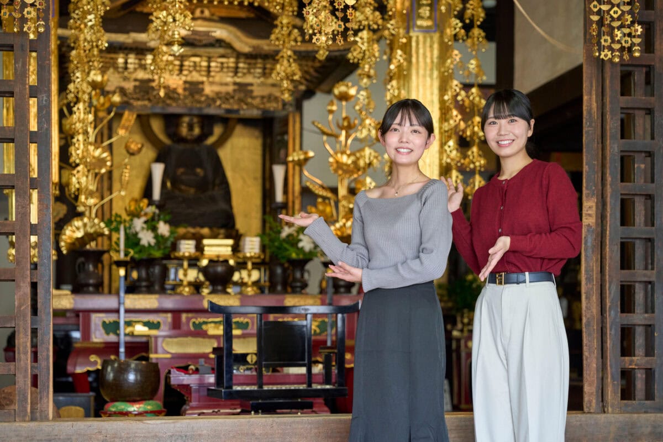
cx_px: 332
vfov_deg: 19.5
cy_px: 221
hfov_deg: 28.8
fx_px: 1289
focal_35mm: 70
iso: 800
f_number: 3.2
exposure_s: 1/100
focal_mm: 70
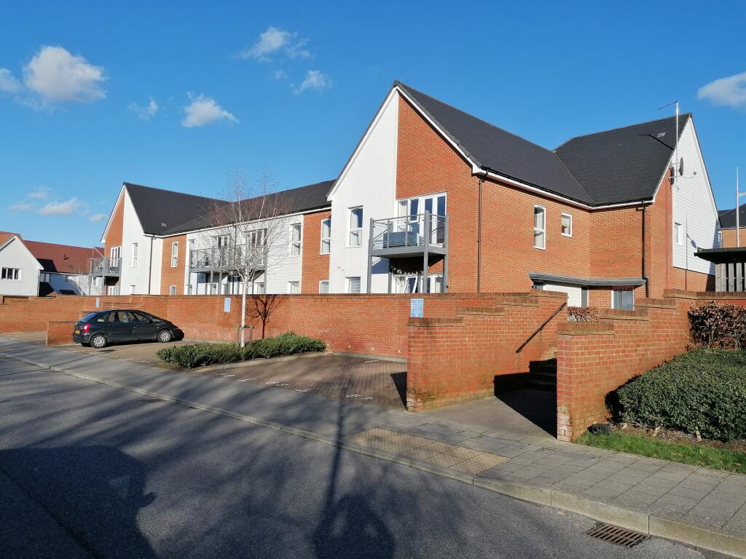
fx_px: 582
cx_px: 373
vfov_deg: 51.4
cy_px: 280
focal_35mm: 27
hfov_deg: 65.3
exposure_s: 1/2079
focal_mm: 4.75
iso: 50
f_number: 1.8
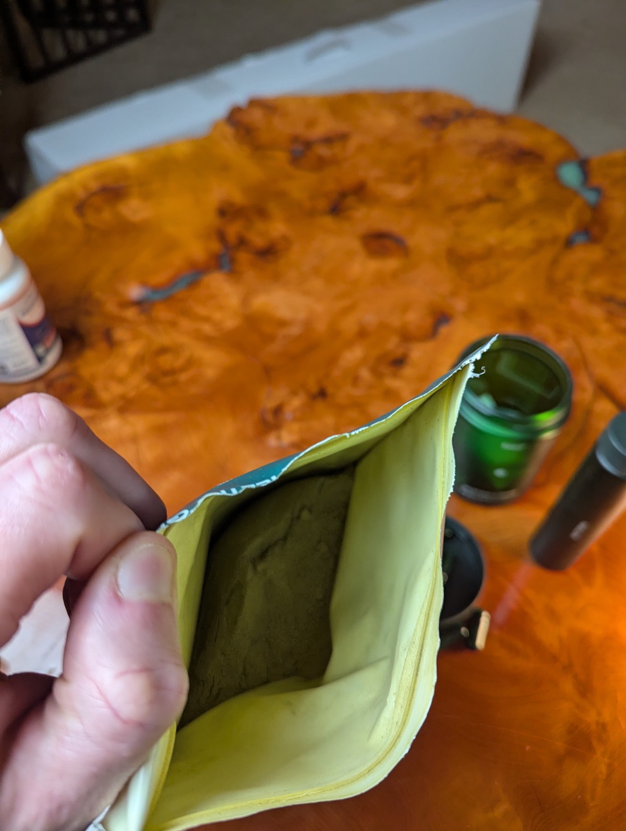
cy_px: 416
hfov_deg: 57.0
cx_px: 313
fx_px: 577
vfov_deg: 71.5
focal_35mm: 24
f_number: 1.85
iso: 449
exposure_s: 1/190
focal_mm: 6.81
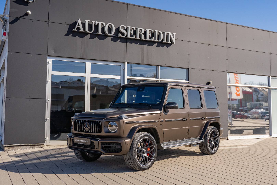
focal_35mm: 32
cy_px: 92
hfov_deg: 58.7
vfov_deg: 41.1
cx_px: 138
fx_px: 246
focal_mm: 32
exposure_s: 1/5000
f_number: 4
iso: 800
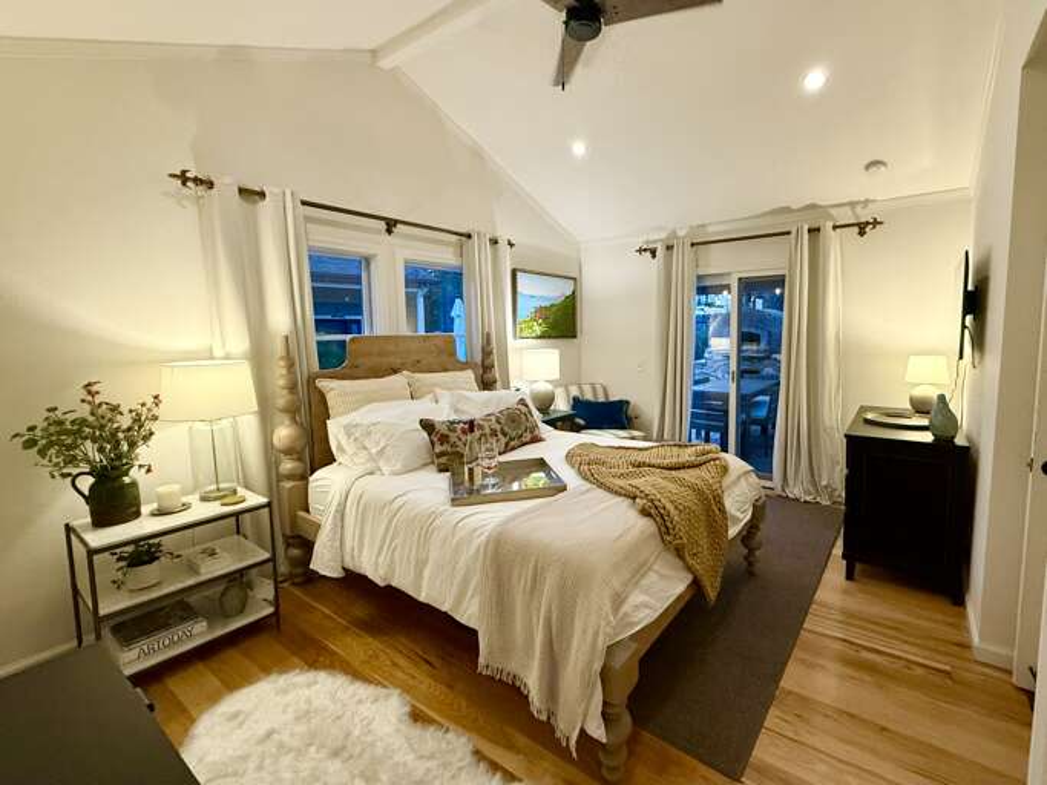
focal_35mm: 14
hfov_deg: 102.1
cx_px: 524
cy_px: 392
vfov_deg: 85.7
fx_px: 423
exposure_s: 1/120
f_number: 2.2
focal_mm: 2.22
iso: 500
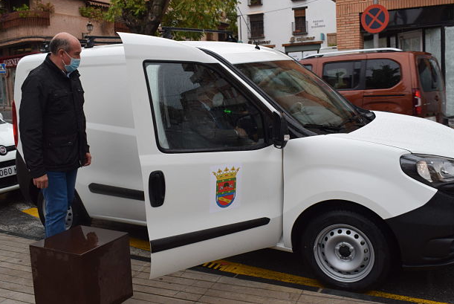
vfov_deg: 35.5
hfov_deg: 51.2
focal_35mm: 38
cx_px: 219
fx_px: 474
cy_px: 139
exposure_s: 1/250
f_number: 8
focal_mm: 23
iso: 400
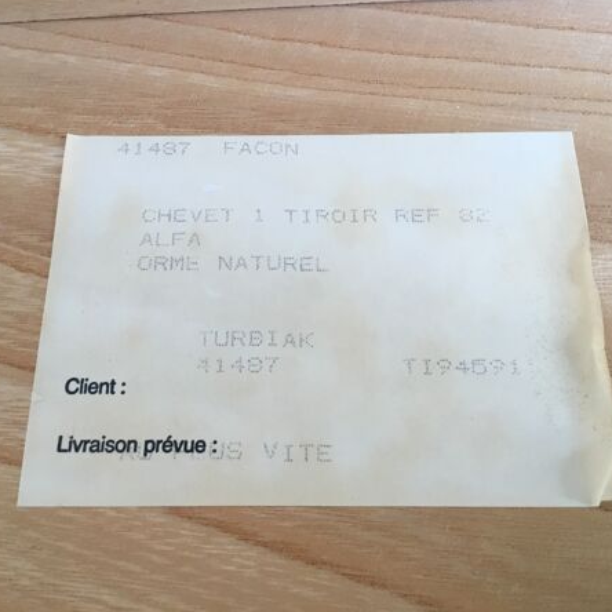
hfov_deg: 44.9
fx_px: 740
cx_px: 288
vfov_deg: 44.9
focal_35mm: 37
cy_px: 306
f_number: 2.4
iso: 64
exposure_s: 1/33
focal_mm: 3.3
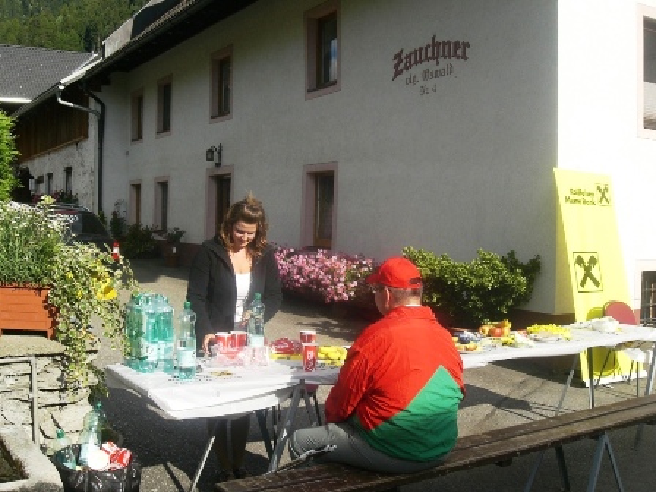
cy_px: 246
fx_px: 720
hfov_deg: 49.0
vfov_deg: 37.7
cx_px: 328
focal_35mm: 38
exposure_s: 1/500
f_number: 4.4
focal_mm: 6.3
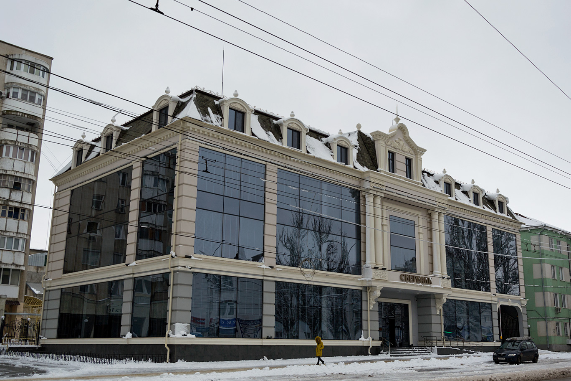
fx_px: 548
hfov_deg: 55.0
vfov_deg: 38.3
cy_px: 191
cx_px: 310
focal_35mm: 35
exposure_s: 1/200
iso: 100
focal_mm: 21
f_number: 5
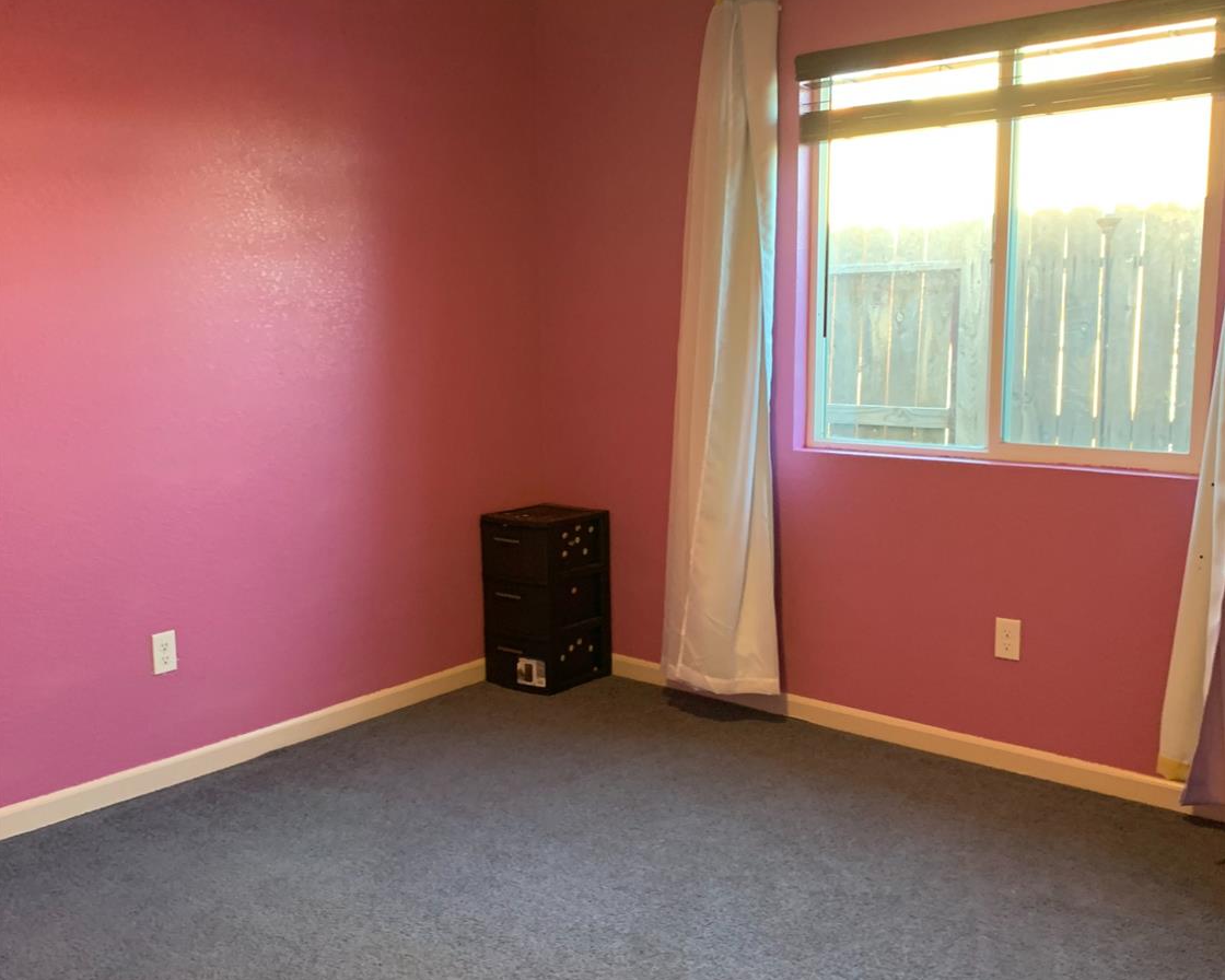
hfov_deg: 52.8
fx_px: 1233
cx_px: 611
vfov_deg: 43.3
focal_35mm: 34
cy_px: 511
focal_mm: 4.25
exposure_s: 1/60
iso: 250
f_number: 1.8
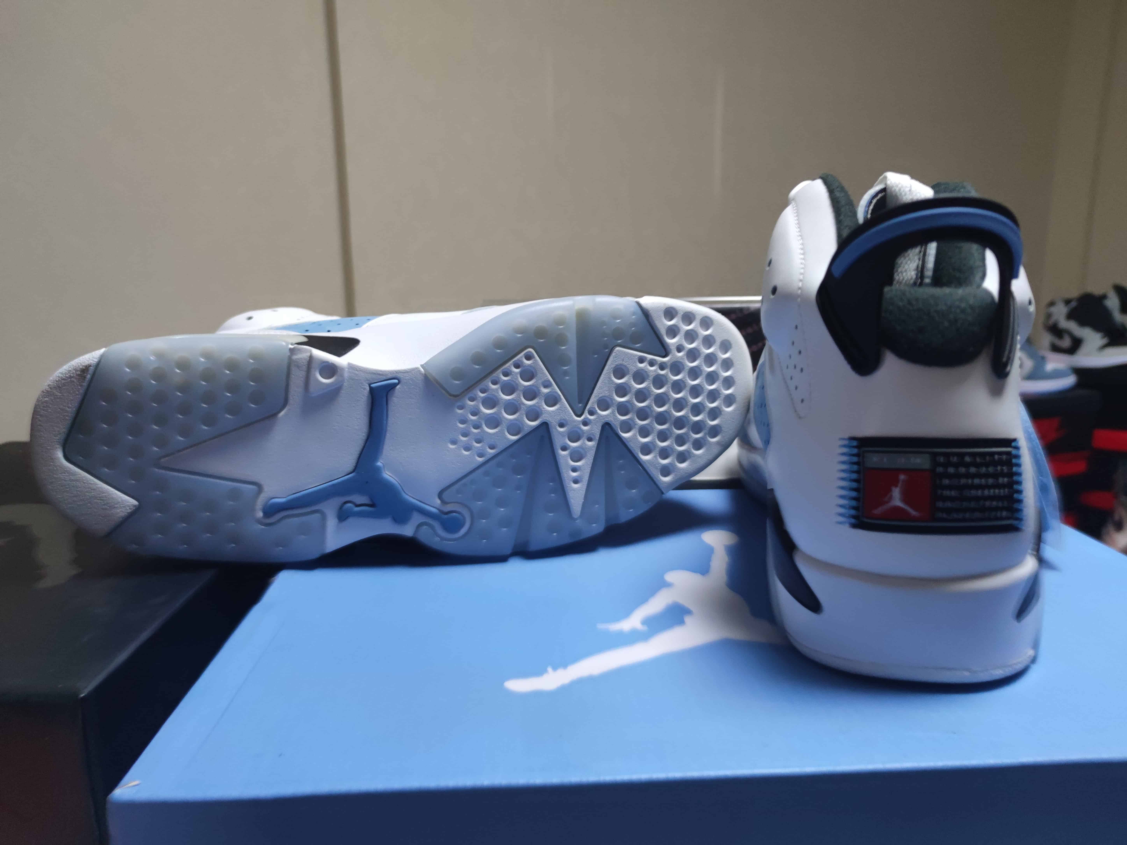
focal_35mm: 24
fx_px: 781
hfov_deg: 71.6
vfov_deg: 56.8
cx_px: 564
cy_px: 422
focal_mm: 6.72
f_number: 1.69
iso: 374
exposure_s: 1/80
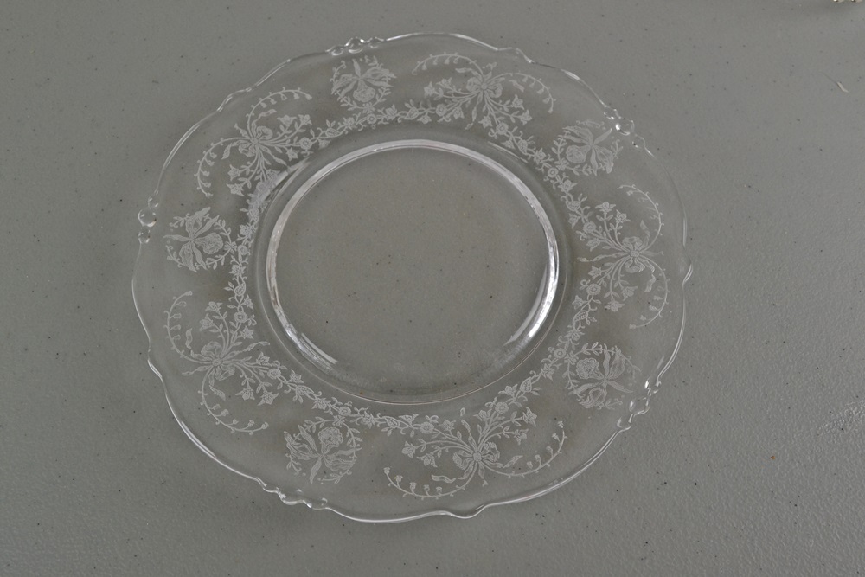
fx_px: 865
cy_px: 288
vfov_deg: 36.9
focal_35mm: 36
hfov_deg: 53.1
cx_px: 432
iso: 400
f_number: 7.1
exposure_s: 1/30
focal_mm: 24
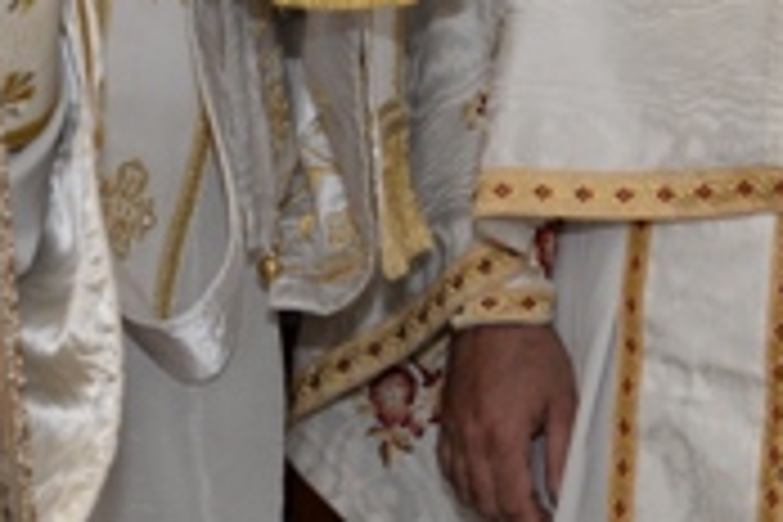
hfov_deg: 9.3
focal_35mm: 221
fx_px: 4806
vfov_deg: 6.2
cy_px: -137
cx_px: 212
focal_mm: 40
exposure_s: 1/100
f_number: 5
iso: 400
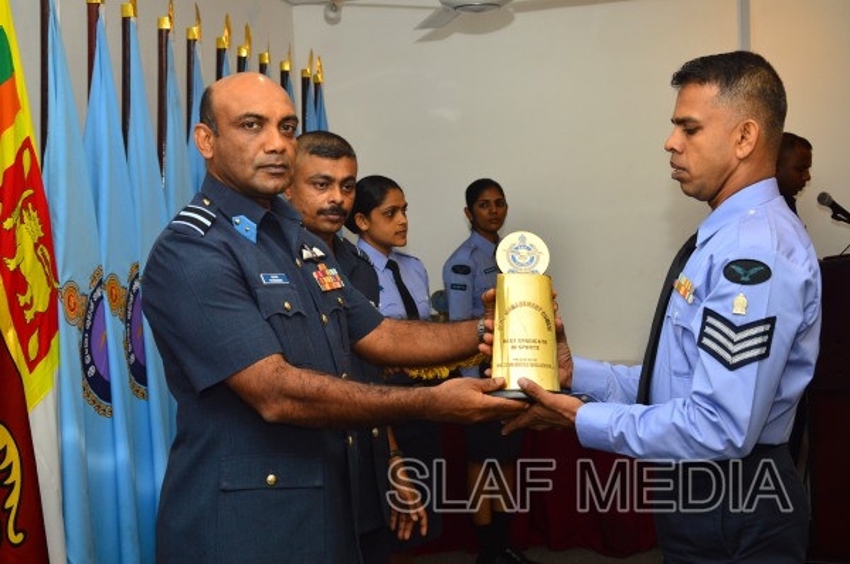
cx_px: 425
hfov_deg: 38.9
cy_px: 282
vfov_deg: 26.4
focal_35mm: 51
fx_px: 1202
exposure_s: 1/100
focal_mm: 34
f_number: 5.6
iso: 400
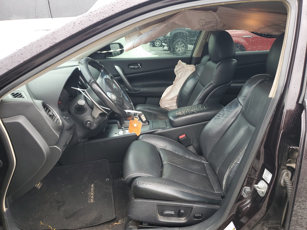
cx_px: 154
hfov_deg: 67.3
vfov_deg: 53.1
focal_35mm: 26
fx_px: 231
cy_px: 115
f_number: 1.5
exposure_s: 1/120
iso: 85
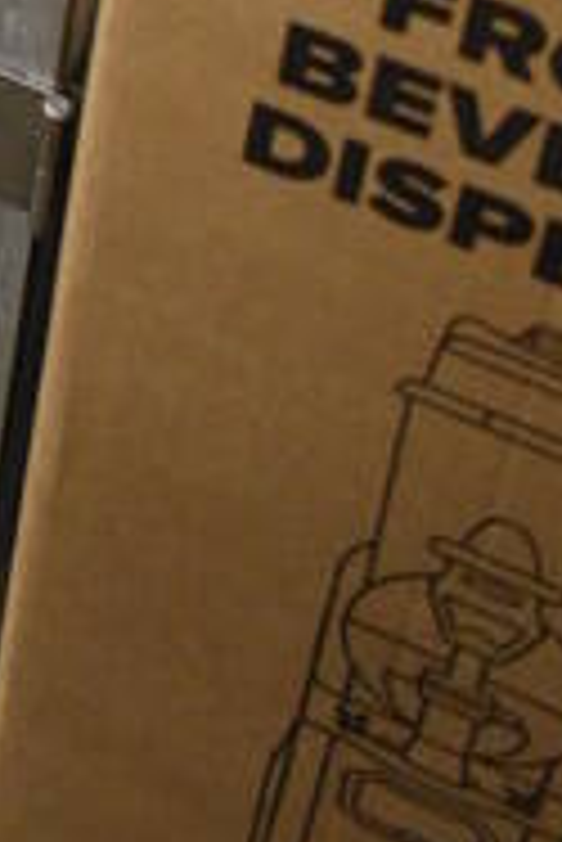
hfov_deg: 9.7
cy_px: -615
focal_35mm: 132
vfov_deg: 14.0
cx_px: -580
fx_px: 3085
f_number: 3.5
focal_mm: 18
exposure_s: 1/125
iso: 2000
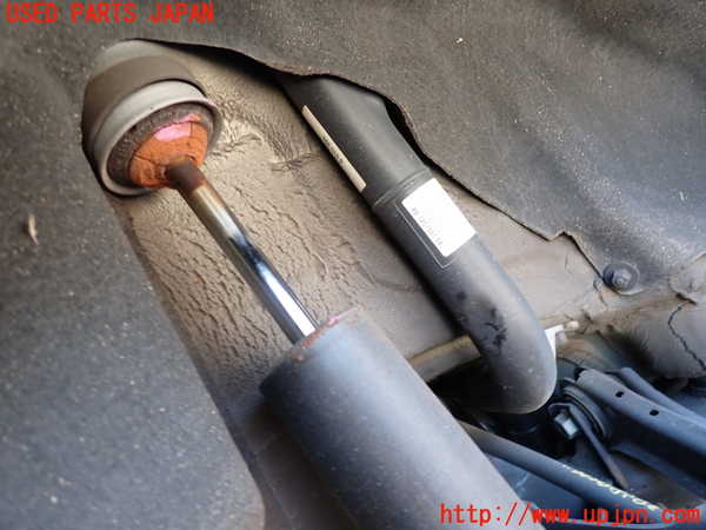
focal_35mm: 25
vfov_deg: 54.9
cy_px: 265
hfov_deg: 69.4
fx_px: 510
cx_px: 353
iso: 200
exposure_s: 1/50
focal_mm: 4.5
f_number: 2
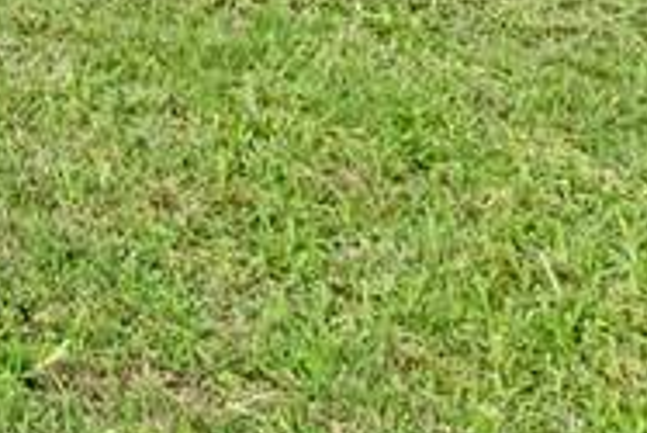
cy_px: -644
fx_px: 1601
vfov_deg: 12.0
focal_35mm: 89
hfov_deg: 13.9
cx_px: -986
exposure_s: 1/1250
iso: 200
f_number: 8
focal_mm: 13
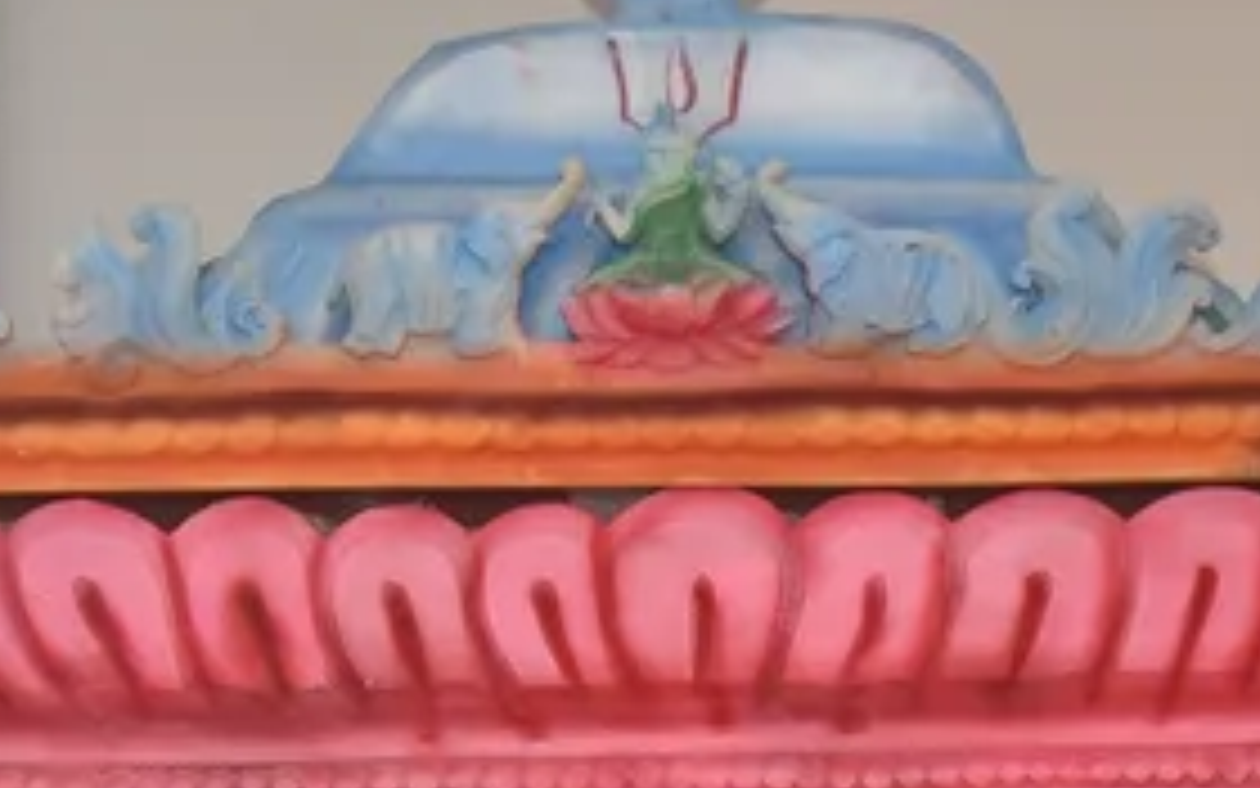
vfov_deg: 11.3
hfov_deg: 18.6
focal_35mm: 112
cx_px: 792
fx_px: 3846
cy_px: 1103
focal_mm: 24
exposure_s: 1/125
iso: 1250
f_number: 4.5
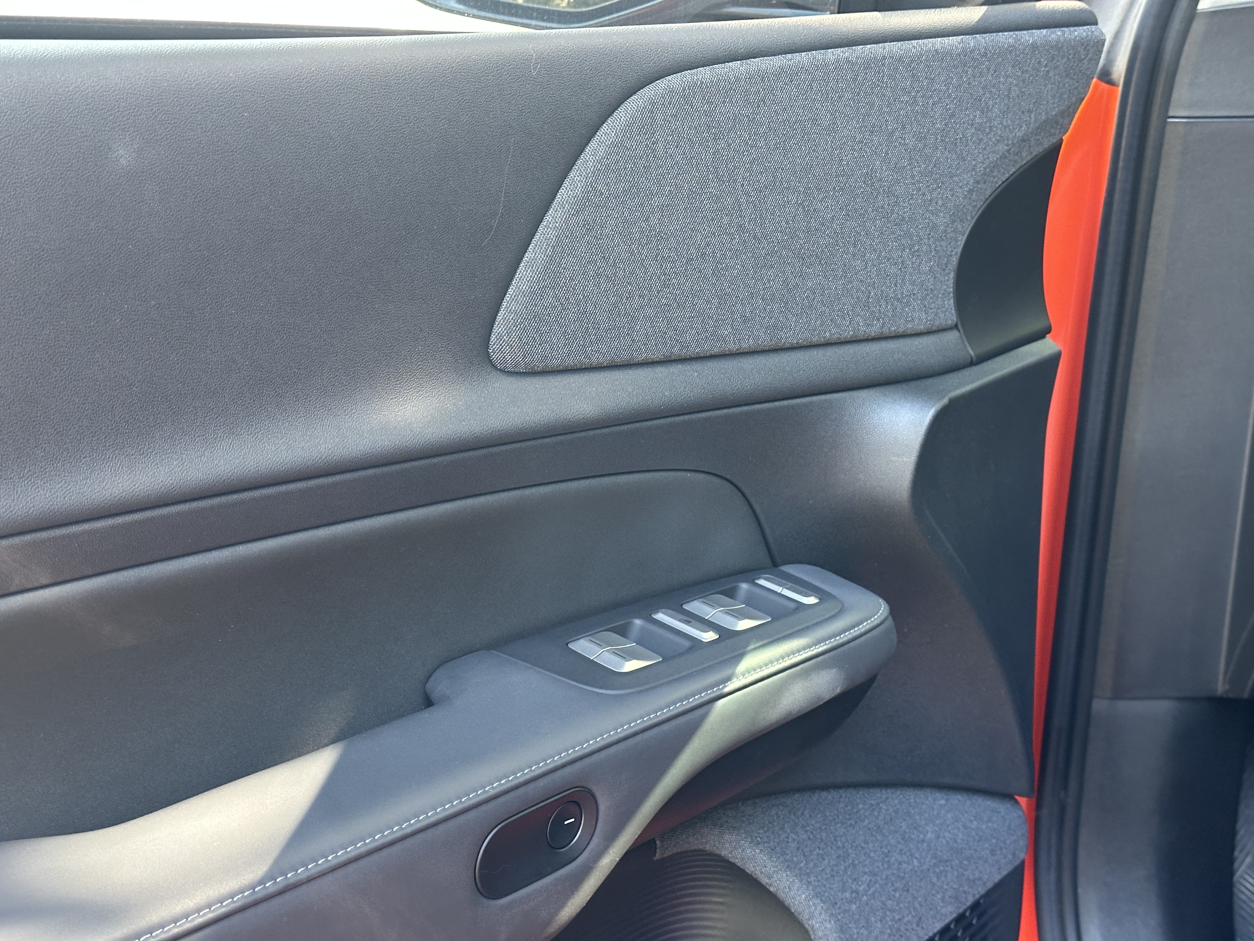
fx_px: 1739
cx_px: 627
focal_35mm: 48
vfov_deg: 30.3
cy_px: 470
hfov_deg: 39.7
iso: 200
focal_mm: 6.86
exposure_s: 1/60
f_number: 1.78
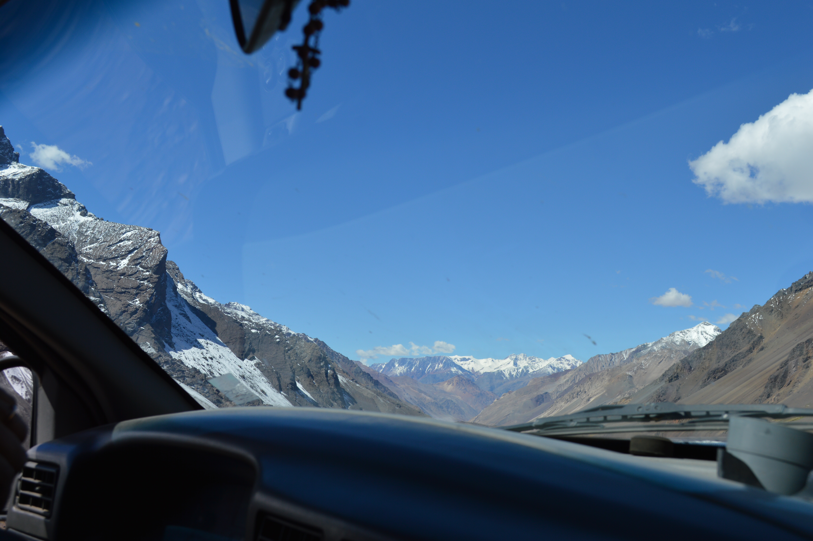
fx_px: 880
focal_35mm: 39
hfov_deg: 49.6
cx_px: 406
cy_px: 270
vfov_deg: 34.1
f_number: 8
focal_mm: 26
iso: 100
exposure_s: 1/250
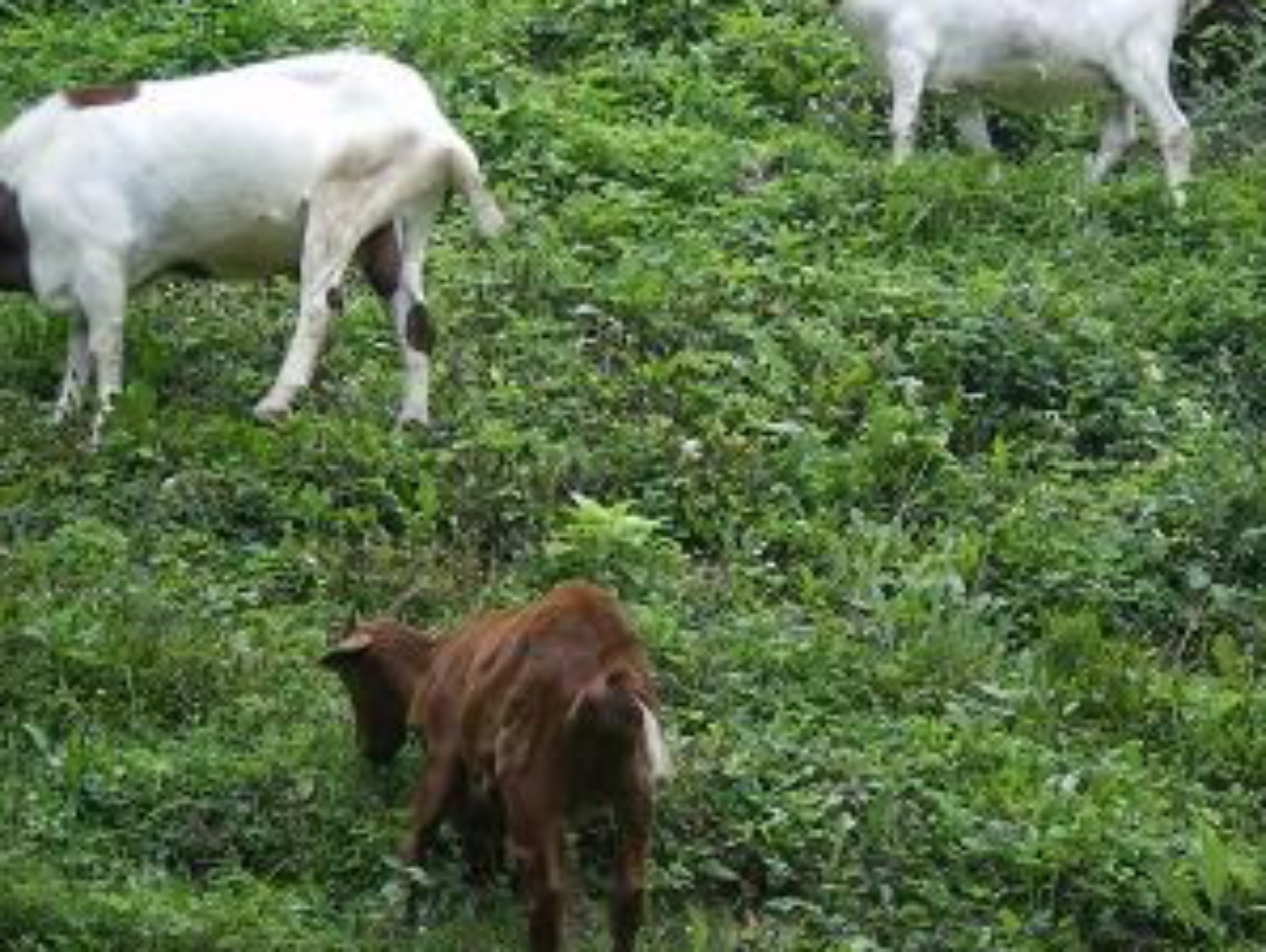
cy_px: 275
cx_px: 631
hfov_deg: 9.8
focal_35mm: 201
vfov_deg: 7.4
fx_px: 7360
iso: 125
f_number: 5.9
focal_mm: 18.9
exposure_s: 1/100
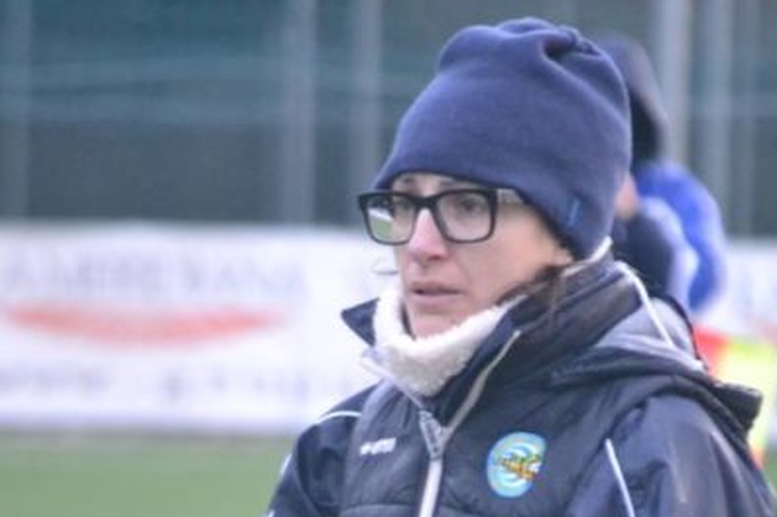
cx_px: 448
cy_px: 454
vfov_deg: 2.9
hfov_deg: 4.3
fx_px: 10269
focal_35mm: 476
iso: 3200
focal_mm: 180
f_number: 5.6
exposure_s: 1/200
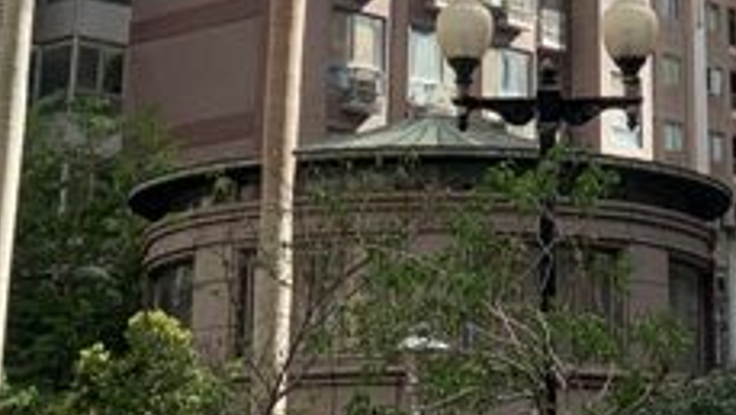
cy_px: -392
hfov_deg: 17.8
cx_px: 604
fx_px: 2323
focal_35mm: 119
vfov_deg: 9.6
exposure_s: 1/1536
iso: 25
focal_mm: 4.25
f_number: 1.8
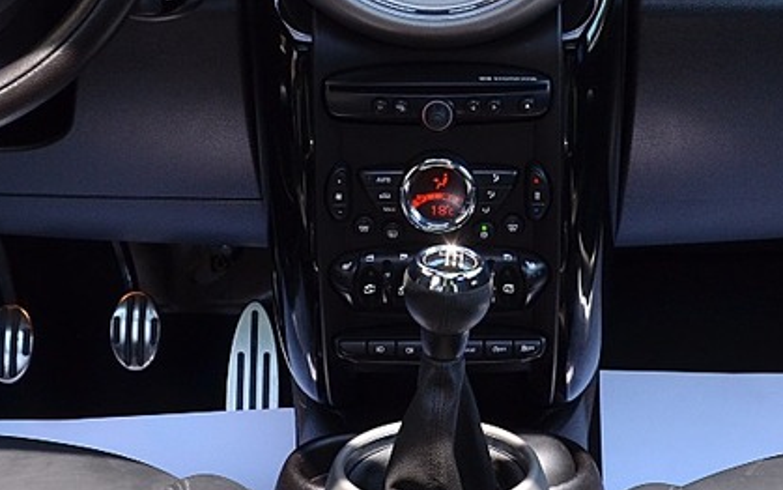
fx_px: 1793
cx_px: 435
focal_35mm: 84
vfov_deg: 15.5
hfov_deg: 24.6
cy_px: 266
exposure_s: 1/125
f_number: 5.6
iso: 400
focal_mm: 18
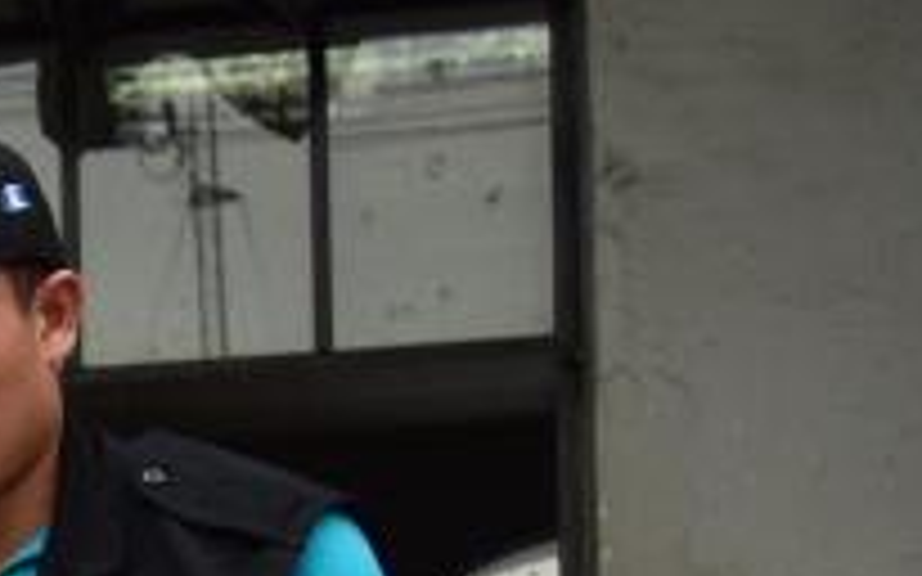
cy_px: 1343
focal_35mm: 168
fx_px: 4220
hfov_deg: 10.6
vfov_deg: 7.3
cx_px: -1331
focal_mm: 22
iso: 640
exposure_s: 1/160
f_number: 4
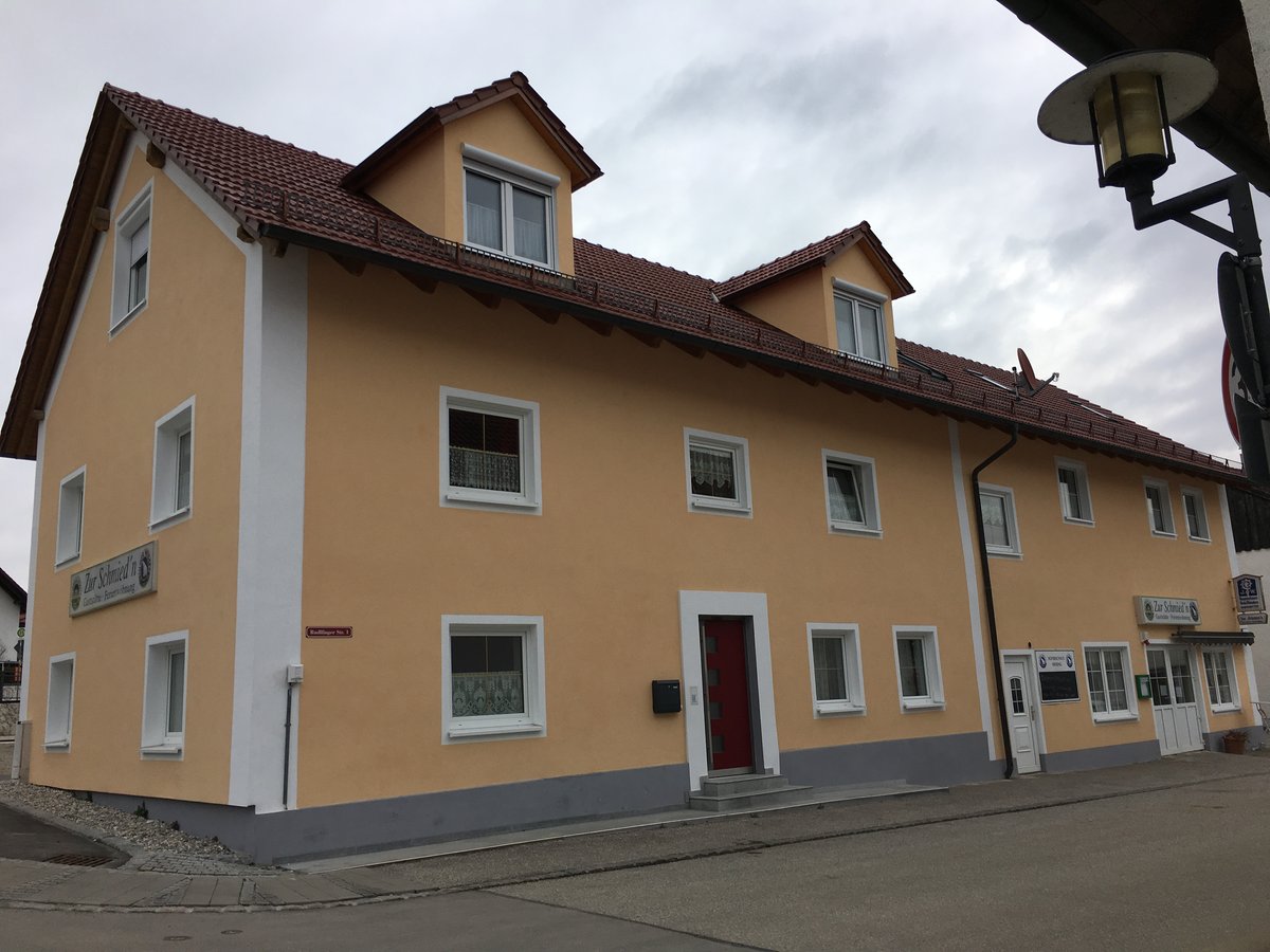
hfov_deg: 61.7
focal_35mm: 29
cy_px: 476
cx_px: 635
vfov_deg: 48.2
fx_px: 1064
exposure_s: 1/732
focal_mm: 4.15
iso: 25
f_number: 2.2
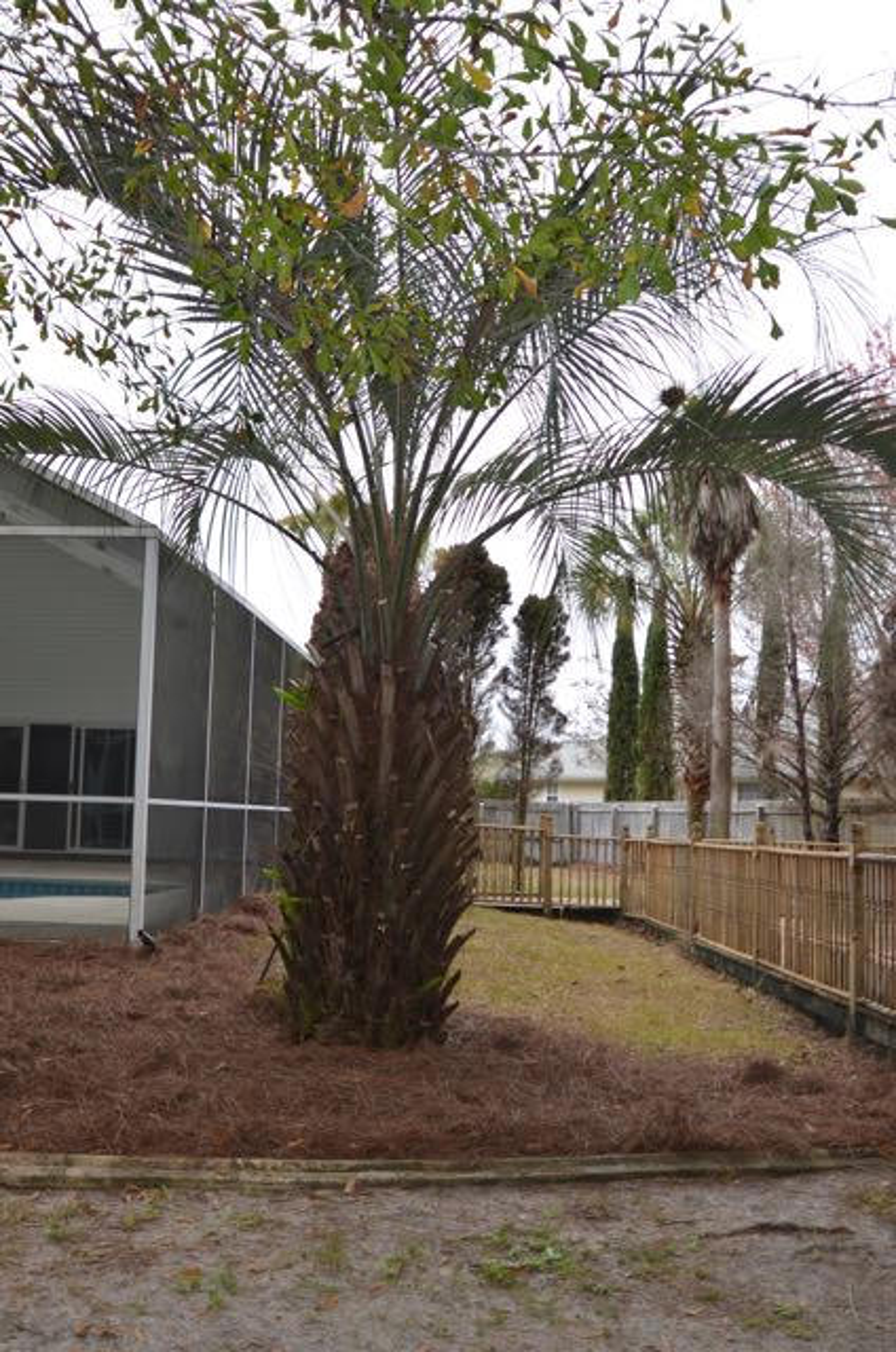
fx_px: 1350
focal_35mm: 36
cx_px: 448
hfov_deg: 36.7
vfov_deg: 53.2
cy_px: 676
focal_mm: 24
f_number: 4.5
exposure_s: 1/200
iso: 125
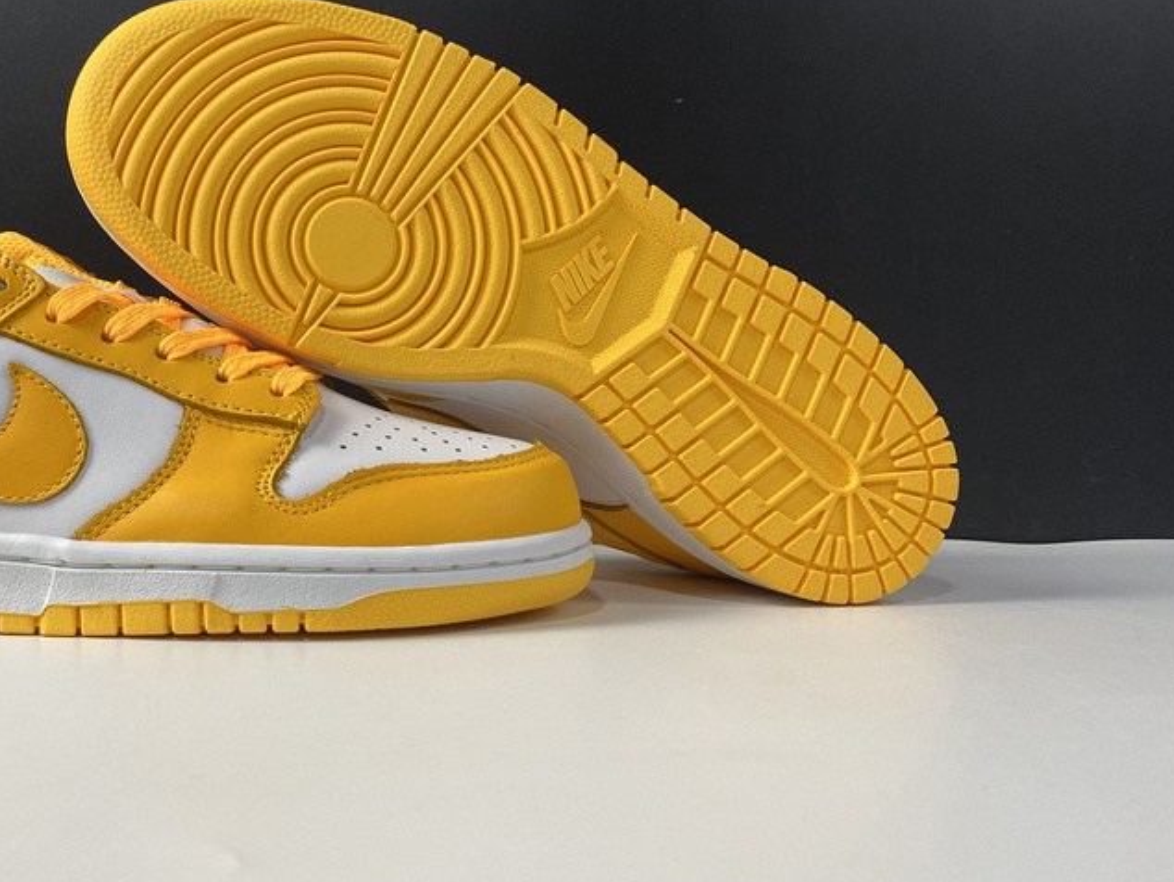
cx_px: 289
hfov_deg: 44.2
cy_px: 406
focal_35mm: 41
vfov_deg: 35.1
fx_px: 1391
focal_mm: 4.25
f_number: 1.8
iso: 80
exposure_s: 1/100
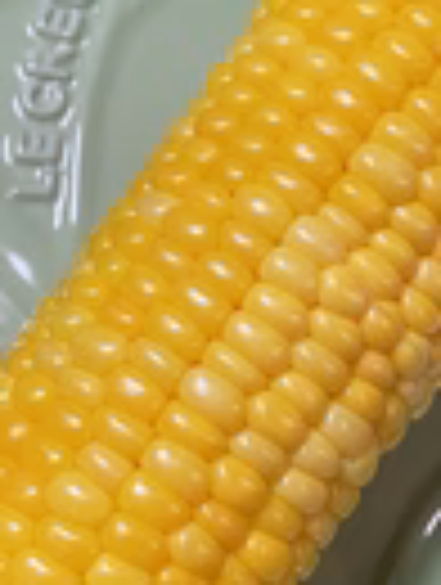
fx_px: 1354
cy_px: 279
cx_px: 171
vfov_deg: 24.4
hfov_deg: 18.5
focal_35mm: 80
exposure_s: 1/69
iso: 125
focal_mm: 4.2
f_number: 1.6
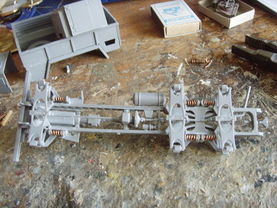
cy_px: 104
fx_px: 312
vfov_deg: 36.8
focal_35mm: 39
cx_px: 138
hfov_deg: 47.9
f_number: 3.5
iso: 200
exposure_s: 1/15
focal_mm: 6.6
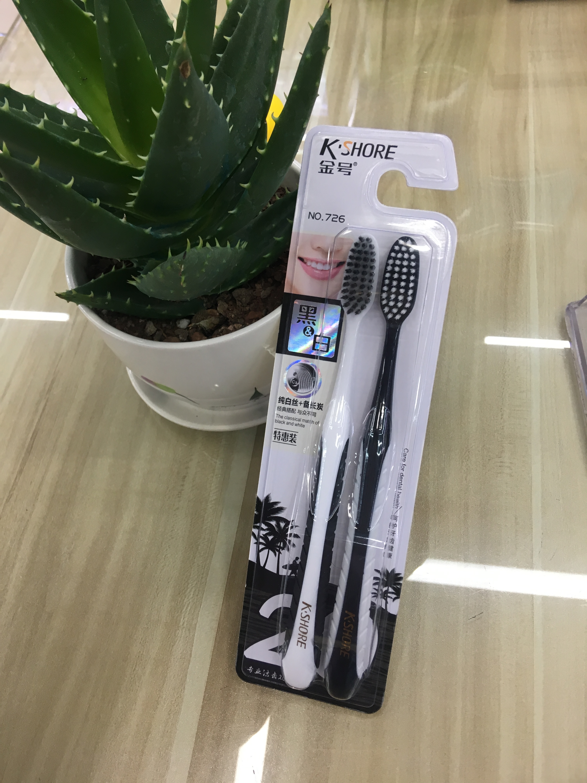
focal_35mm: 29
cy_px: 392
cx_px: 294
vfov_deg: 61.7
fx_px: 656
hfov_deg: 48.2
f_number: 2.2
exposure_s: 1/33
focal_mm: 4.15
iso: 64
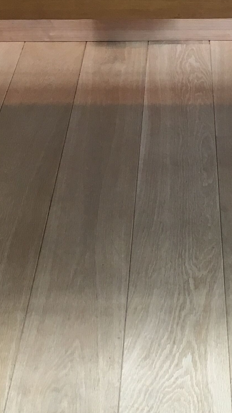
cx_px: 175
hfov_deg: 14.0
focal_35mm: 86
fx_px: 941
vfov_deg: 23.4
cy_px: -26
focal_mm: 4.15
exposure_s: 1/33
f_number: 2.2
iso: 50
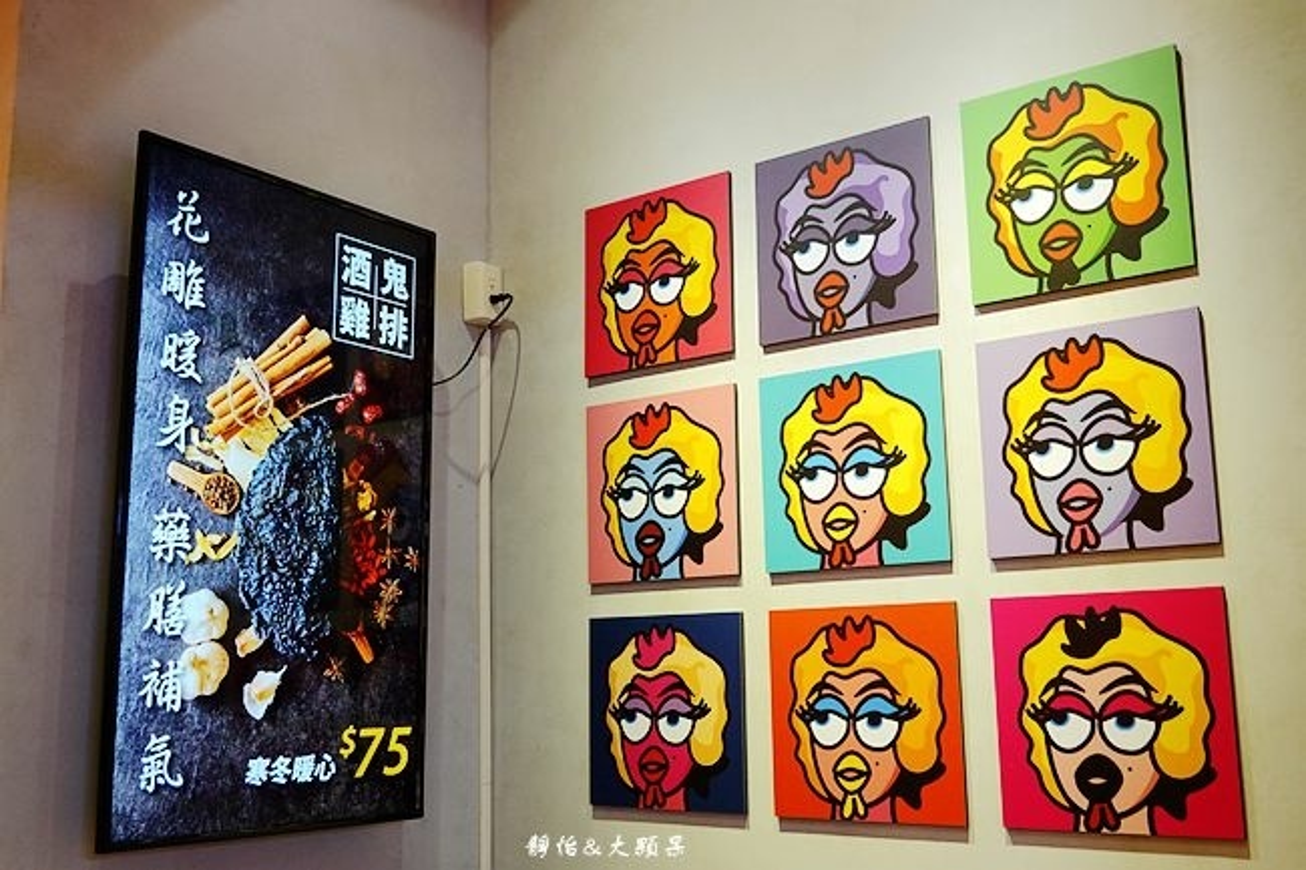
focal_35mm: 37
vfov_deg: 35.9
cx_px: 653
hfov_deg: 51.9
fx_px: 1342
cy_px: 435
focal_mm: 13.84
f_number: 3.5
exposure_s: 1/40
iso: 500
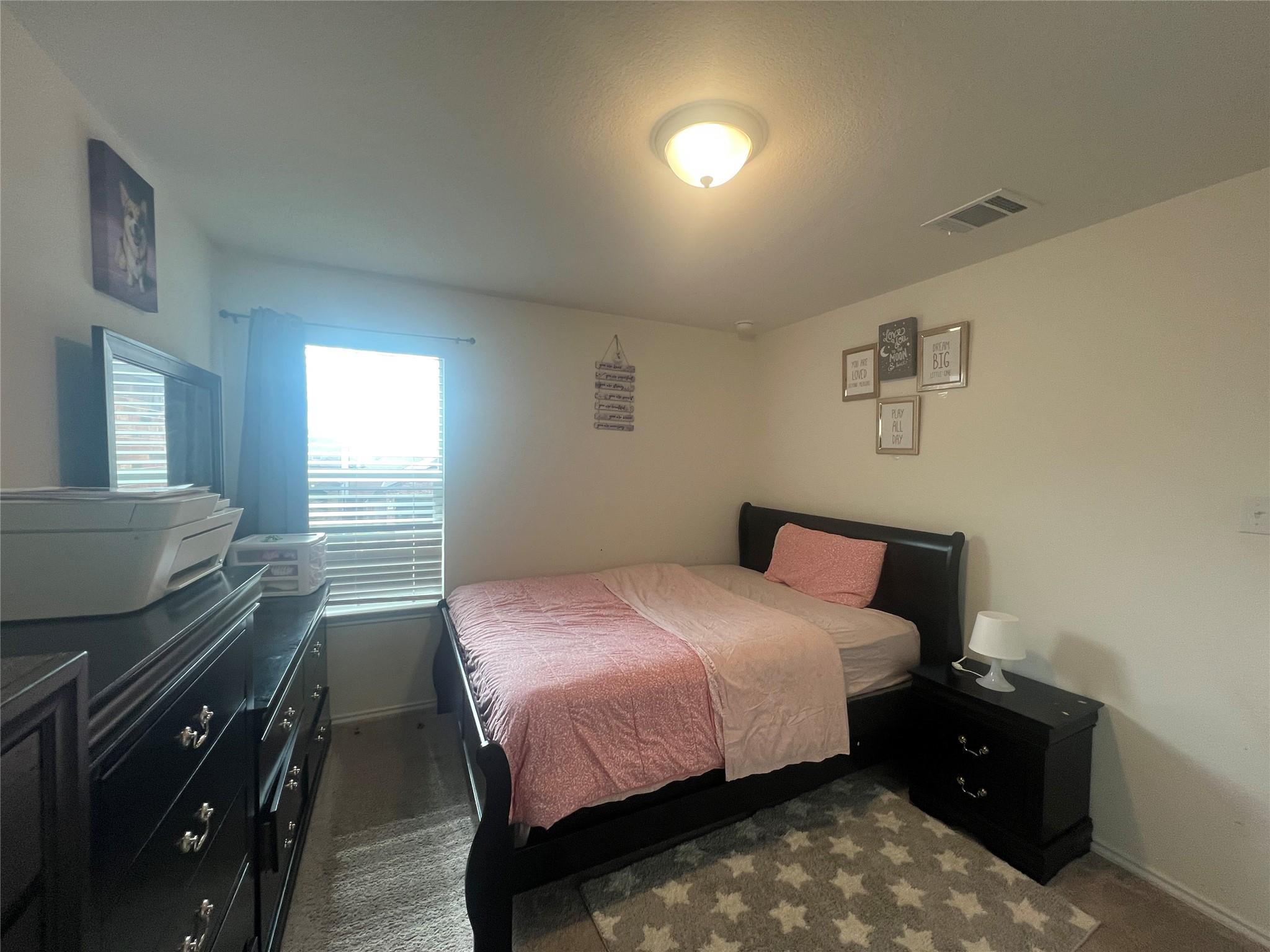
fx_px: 477
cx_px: 635
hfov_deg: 106.2
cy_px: 476
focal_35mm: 13
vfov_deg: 89.9
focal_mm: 1.57
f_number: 1.8
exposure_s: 1/120
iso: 125
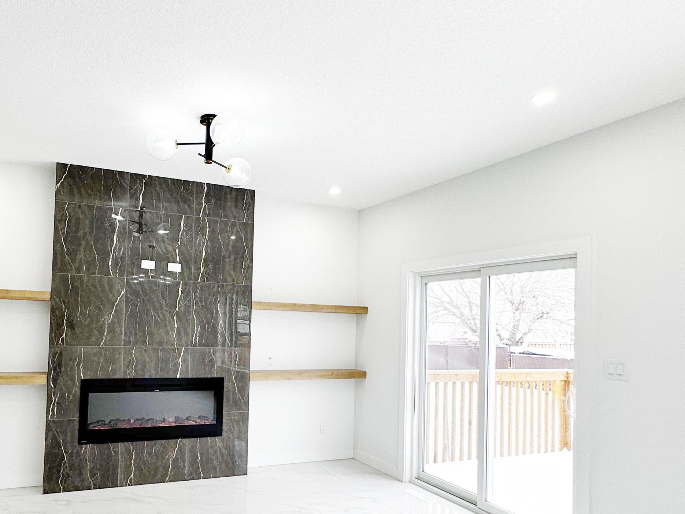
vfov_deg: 58.4
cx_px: 215
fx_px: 455
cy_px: 308
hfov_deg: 71.2
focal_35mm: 23
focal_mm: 2.22
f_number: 2.2
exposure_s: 1/120
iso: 80
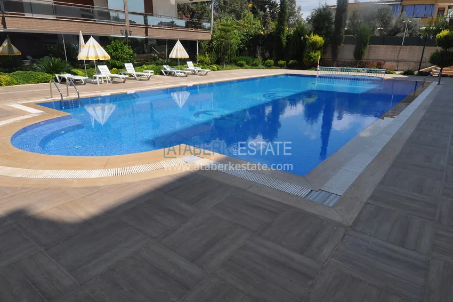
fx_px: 283
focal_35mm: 22
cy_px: 151
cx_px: 226
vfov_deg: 56.1
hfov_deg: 77.3
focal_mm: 15
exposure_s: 1/200
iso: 200
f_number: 16
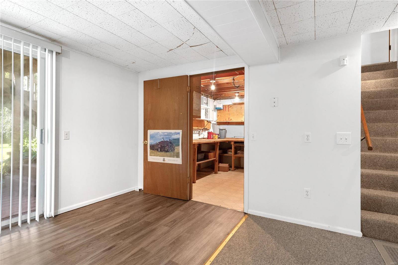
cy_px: 132
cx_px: 199
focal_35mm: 18
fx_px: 199
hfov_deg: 90.0
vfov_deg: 67.4
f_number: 6.3
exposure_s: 1/4
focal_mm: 9
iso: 400
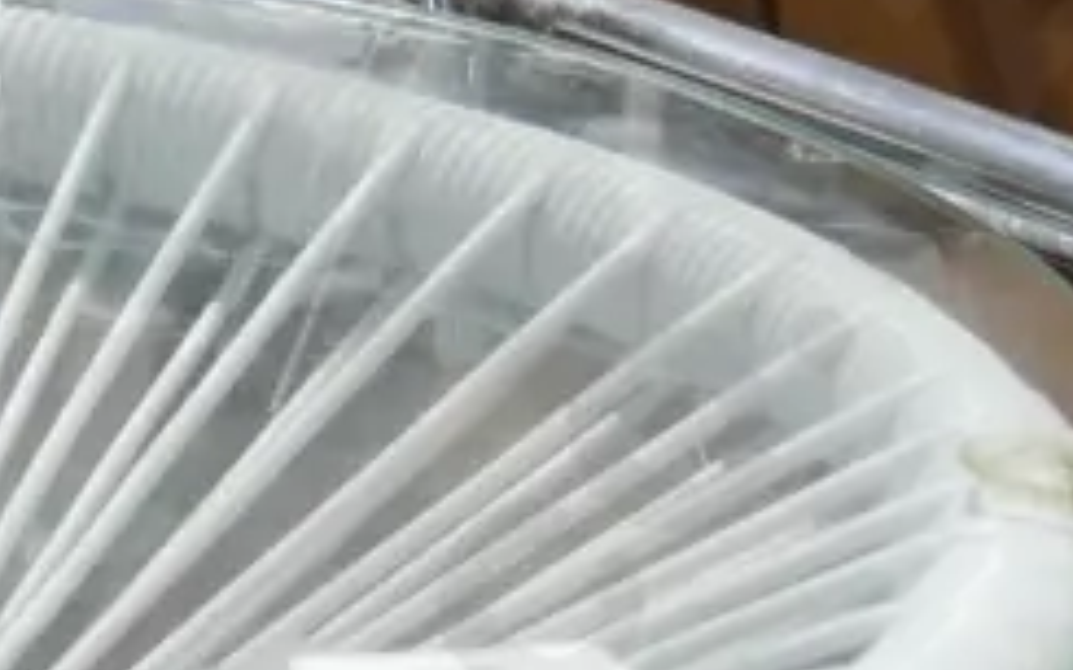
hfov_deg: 16.0
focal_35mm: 124
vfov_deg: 9.2
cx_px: -304
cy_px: 1721
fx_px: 3625
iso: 500
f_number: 3.5
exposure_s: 1/60
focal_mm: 14
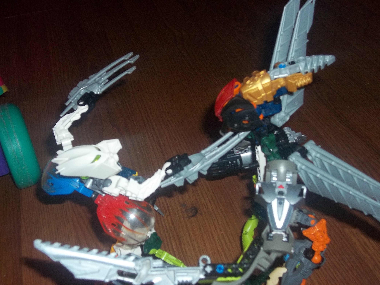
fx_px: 549
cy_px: 142
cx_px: 190
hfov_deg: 38.2
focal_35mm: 50
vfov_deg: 29.1
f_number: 3.6
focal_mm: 8.8
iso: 160
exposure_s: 1/40
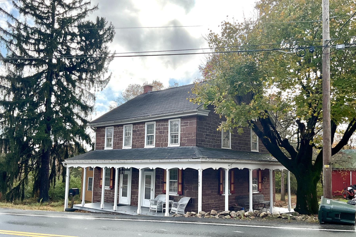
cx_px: 187
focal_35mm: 34
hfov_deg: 55.8
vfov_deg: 38.8
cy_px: 131
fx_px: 336
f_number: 1.8
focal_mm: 3
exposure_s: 1/1250
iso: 16
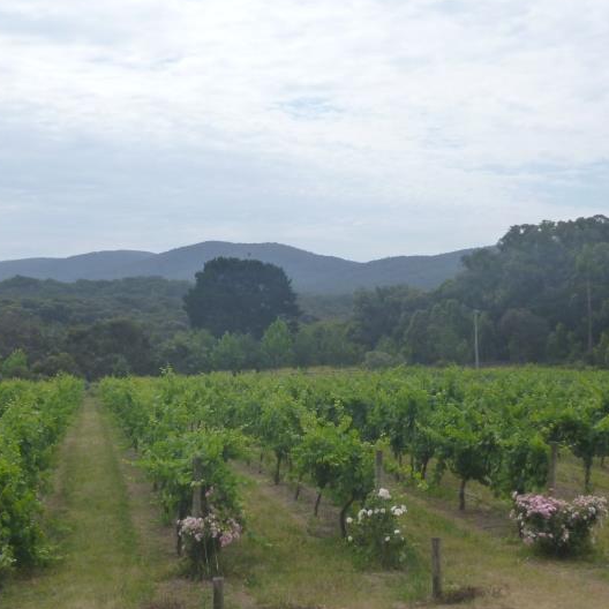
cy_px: 316
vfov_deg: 35.4
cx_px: 316
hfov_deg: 35.4
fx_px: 955
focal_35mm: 48
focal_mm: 5
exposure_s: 1/160
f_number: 9
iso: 160
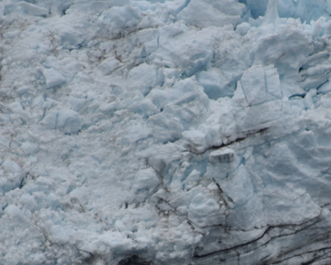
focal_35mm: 972
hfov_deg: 2.0
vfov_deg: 1.6
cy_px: 260
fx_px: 9525
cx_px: 294
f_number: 5.6
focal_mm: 300
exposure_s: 1/640
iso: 280
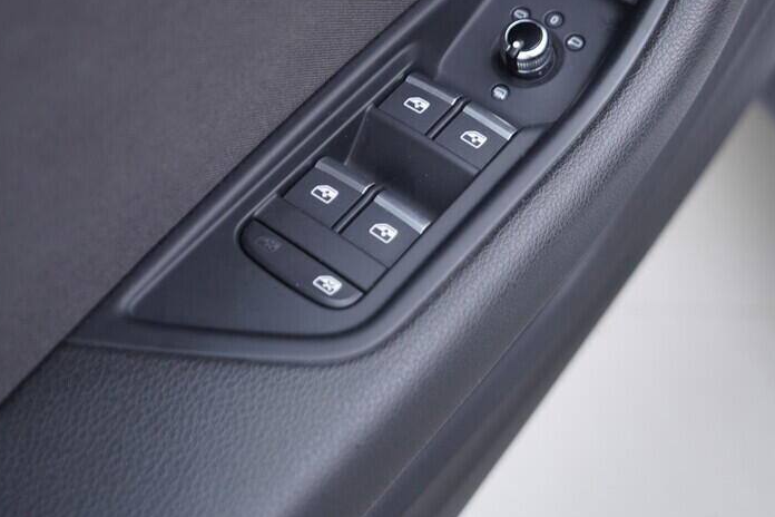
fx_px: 1141
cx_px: 482
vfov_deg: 25.3
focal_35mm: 53
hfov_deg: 37.3
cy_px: 143
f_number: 2.8
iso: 160
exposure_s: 1/40
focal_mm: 24
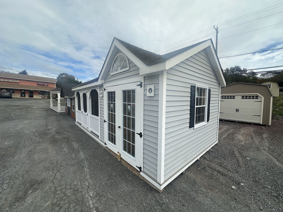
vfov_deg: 85.7
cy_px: 106
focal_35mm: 14
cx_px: 142
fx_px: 114
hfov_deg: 102.1
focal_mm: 2.22
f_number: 2.2
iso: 50
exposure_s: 1/2020
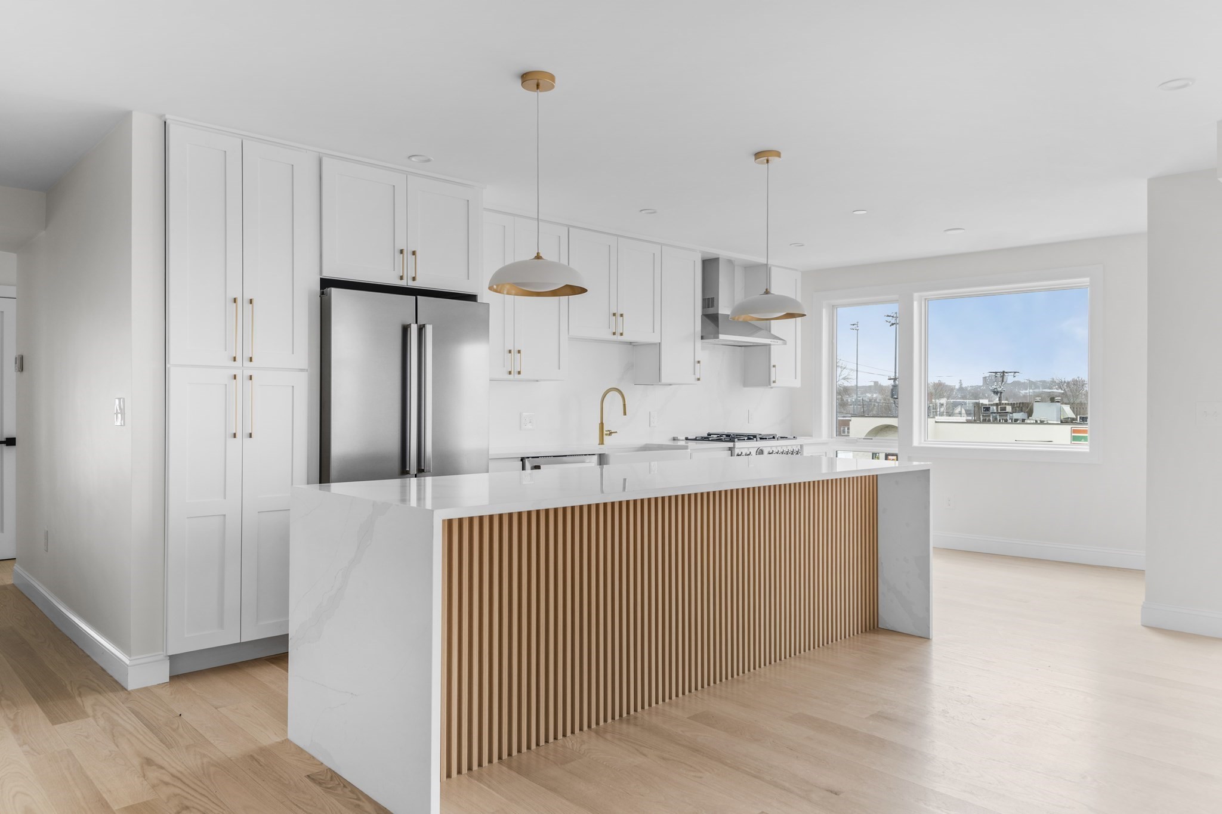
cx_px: 611
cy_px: 407
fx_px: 798
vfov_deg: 54.1
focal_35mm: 24
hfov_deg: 74.9
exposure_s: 1/25
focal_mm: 23.5
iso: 64
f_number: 7.1
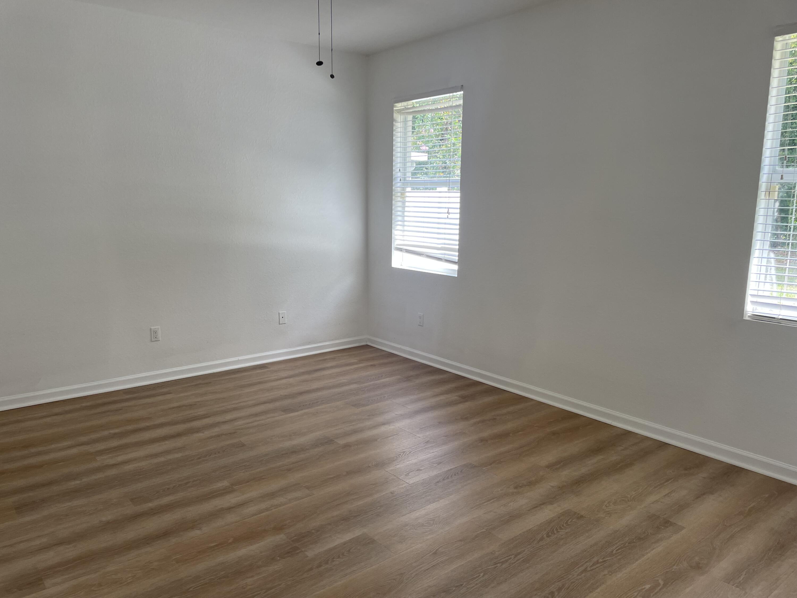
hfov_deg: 67.3
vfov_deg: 53.1
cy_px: 299
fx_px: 599
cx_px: 398
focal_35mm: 26
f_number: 1.6
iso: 50
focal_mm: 4.2
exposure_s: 1/121
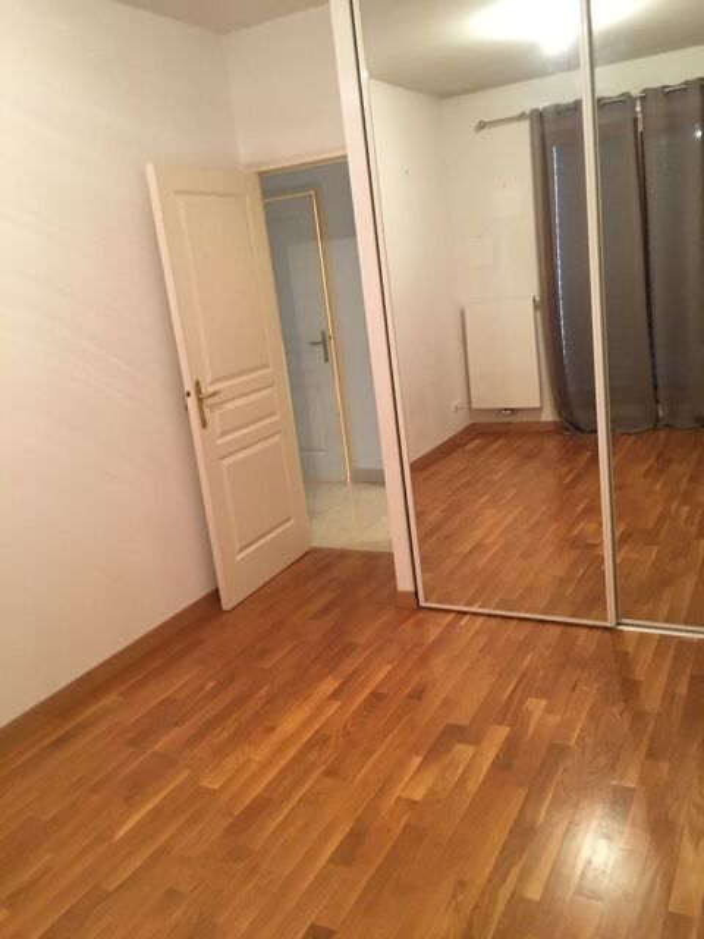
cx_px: 352
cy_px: 470
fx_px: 786
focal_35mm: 29
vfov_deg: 61.7
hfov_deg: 48.2
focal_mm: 4.15
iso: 250
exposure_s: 1/17
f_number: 2.2
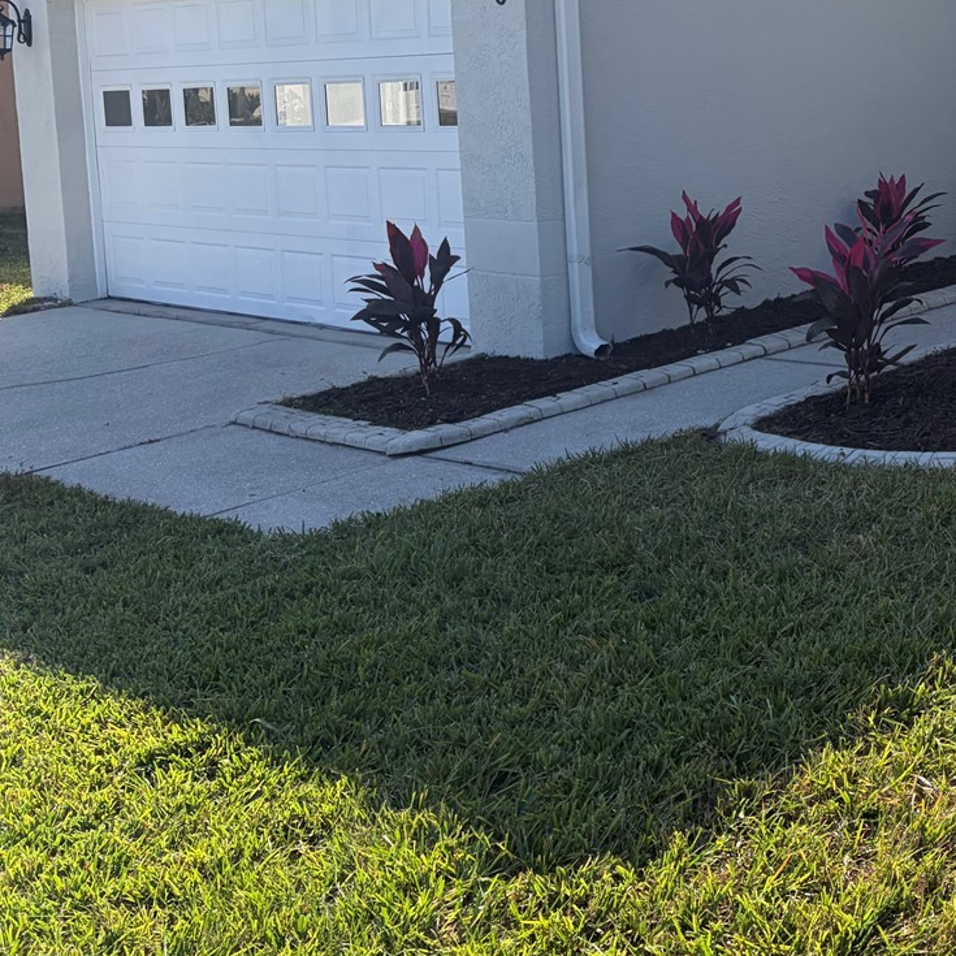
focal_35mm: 50
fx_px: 1562
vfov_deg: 33.0
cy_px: 185
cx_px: 1033
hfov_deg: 30.7
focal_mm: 5.96
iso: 64
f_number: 1.6
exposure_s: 1/3125
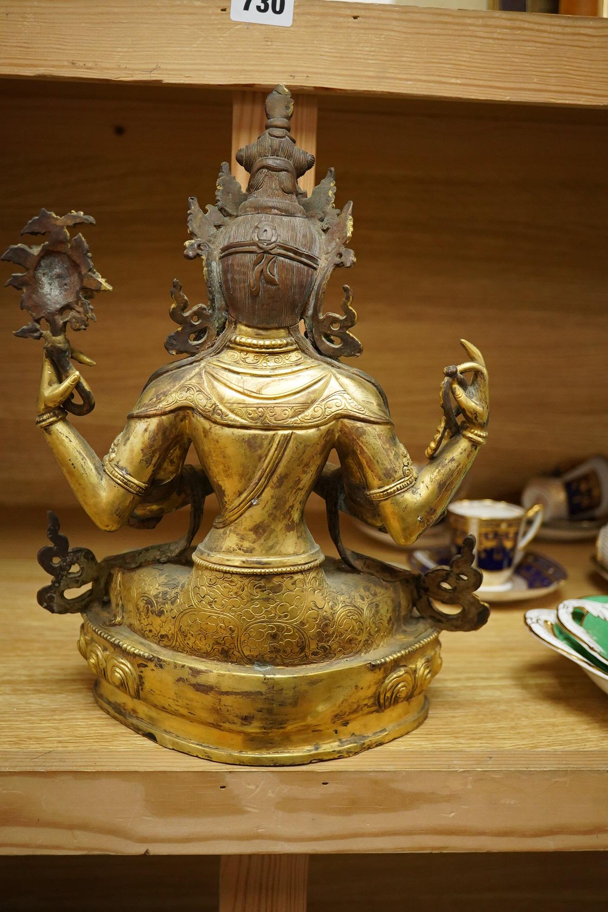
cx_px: 304
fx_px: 1140
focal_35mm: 45
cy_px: 456
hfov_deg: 29.9
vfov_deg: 43.6
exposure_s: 1/400
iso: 2500
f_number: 5.6
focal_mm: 30
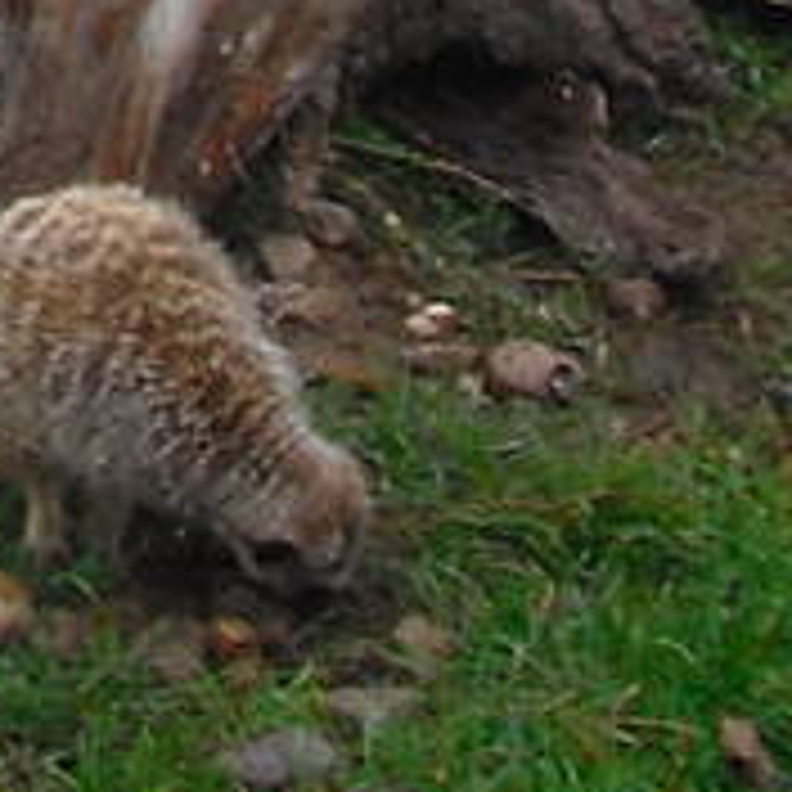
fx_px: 7481
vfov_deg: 5.6
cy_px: -1804
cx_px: -1364
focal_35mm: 289
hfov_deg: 5.7
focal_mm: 6.3
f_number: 3.1
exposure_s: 1/125
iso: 100
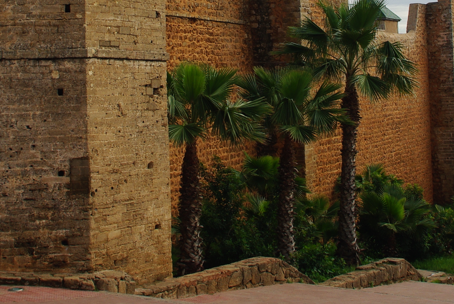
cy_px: -15
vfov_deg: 17.9
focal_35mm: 74
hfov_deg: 27.3
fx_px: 934
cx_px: 246
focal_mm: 18
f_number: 8
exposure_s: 1/125
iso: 100
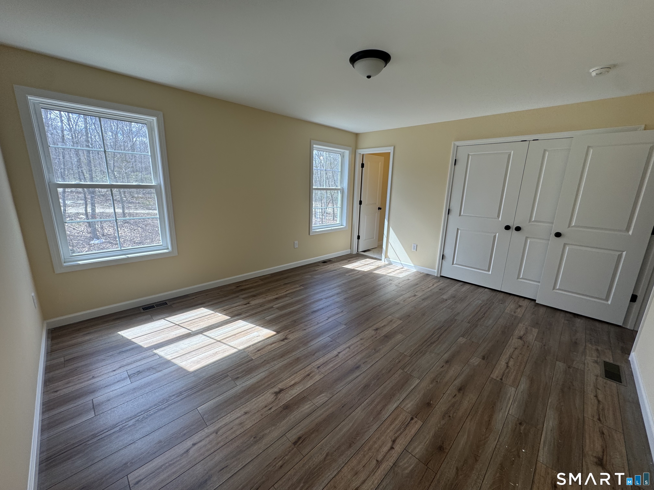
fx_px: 265
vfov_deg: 85.7
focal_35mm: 14
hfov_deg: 102.1
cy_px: 245
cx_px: 327
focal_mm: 2.22
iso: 40
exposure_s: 1/132
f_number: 2.2
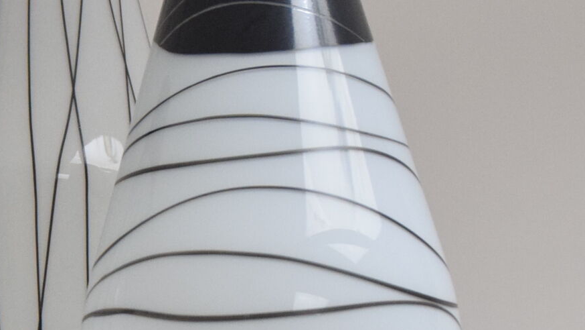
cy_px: 322
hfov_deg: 15.2
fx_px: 2172
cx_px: 66
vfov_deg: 8.6
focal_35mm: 140
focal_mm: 26
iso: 1600
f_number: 5
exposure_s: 1/100
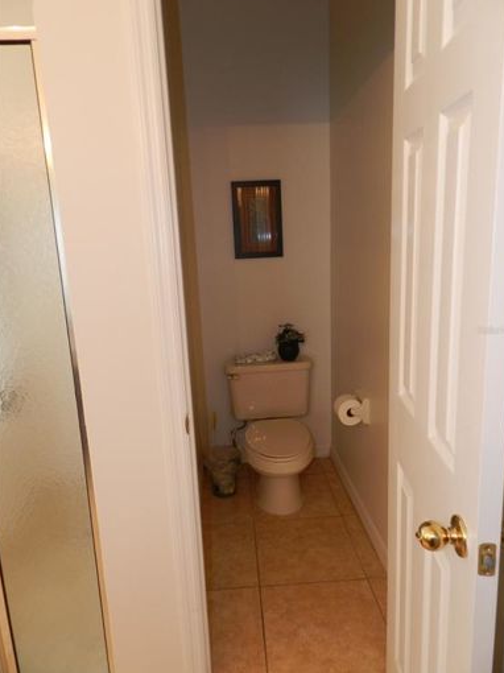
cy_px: 330
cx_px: 255
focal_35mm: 24
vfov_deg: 71.6
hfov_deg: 56.8
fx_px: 466
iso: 180
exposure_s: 1/30
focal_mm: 4
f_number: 3.4
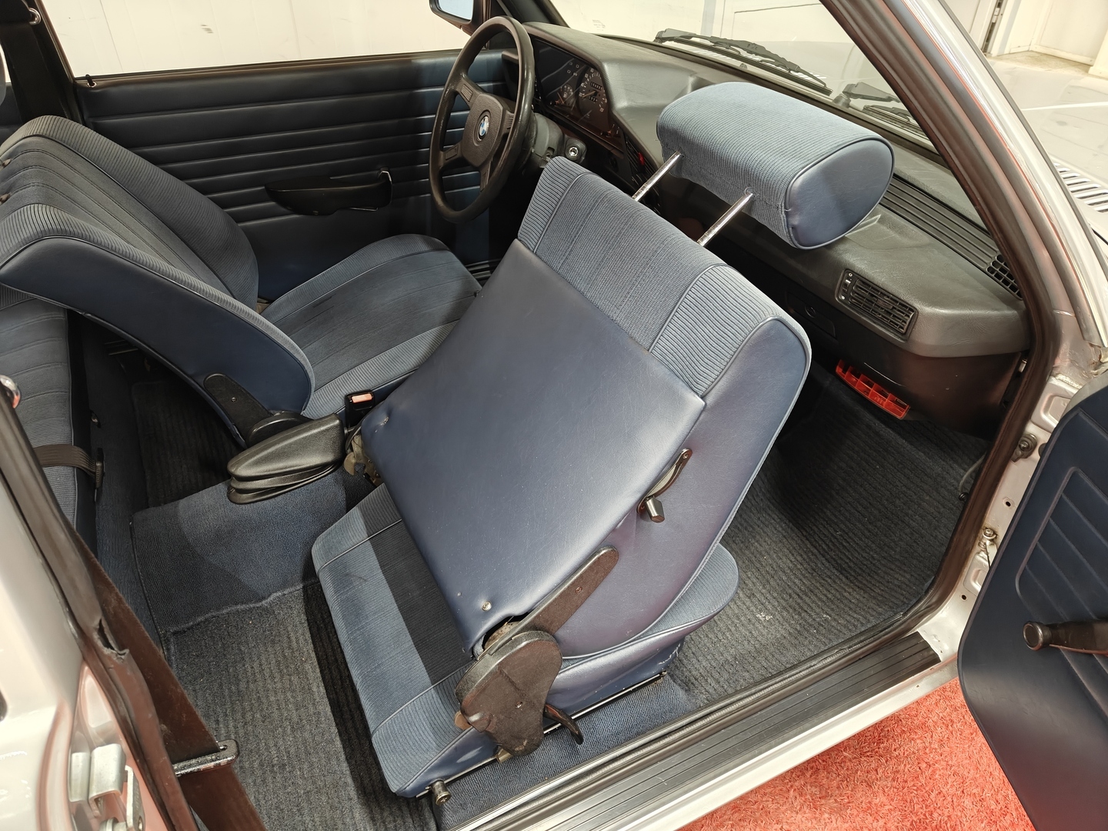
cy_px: 416
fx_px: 768
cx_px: 554
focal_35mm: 24
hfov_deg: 71.6
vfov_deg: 56.8
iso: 160
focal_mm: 5.59
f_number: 1.8
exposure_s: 1/48
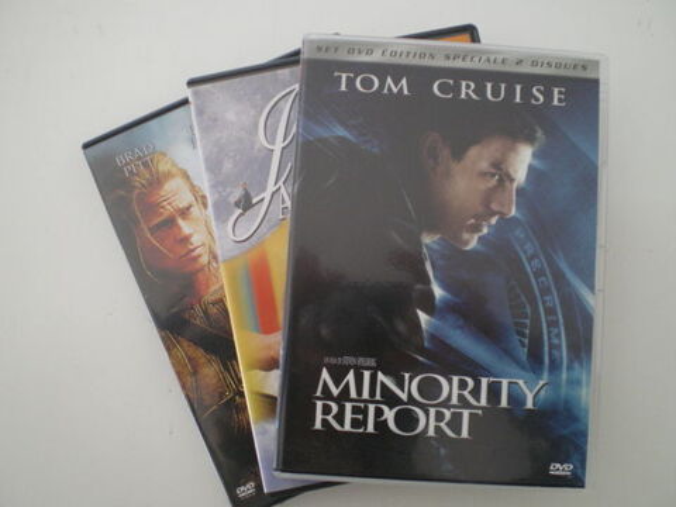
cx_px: 338
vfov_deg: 37.7
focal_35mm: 38
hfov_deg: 49.0
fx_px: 742
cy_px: 254
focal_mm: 6.3
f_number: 3.1
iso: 320
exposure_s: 1/50
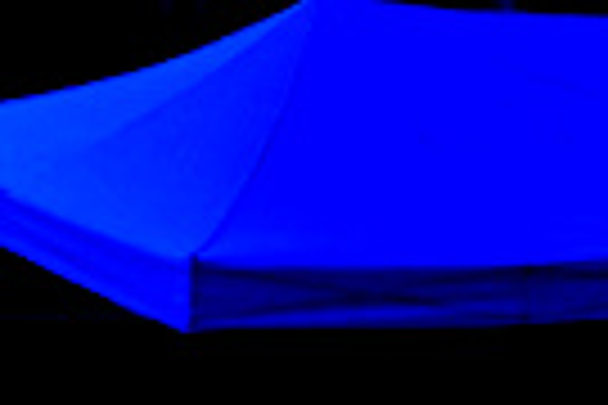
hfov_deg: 8.3
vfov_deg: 7.3
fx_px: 3074
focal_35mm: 182
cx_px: -1563
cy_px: -340
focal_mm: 24
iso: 1000
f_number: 5
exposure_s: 1/3
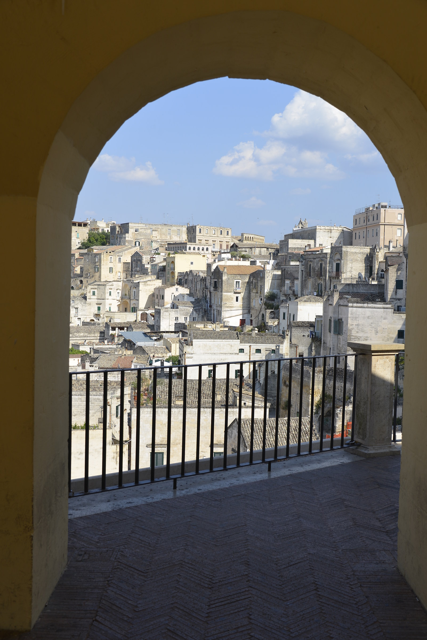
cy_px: 320
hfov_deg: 33.4
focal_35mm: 40
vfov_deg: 48.4
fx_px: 711
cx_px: 214
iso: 100
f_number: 7.1
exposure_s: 1/200
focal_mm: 40
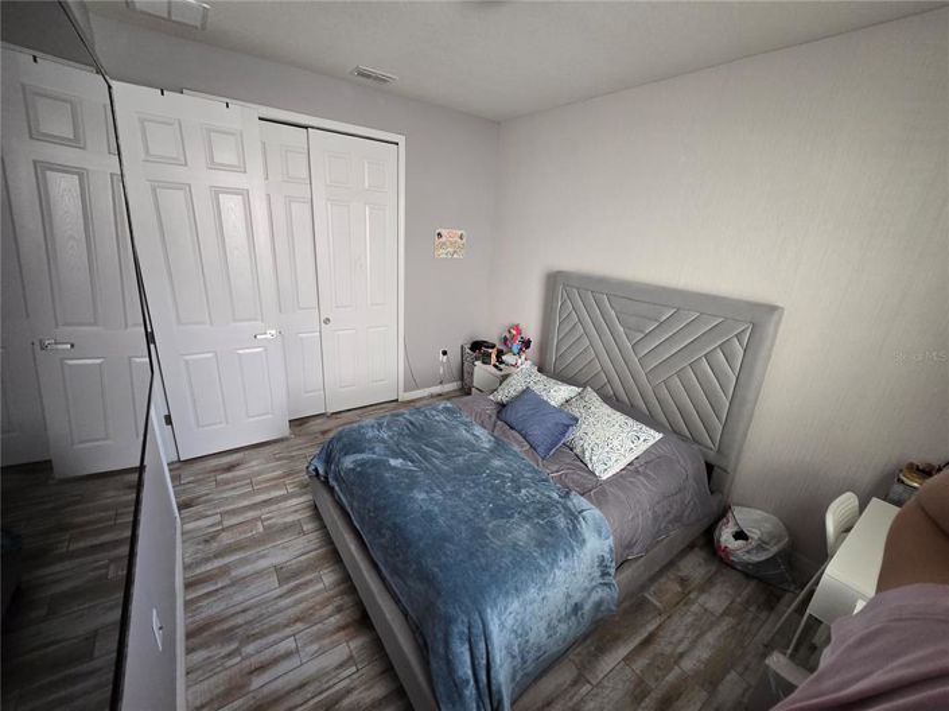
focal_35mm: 13
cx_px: 474
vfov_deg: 89.9
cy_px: 356
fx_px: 356
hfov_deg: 106.2
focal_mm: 2.2
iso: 200
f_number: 2.2
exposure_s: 1/60
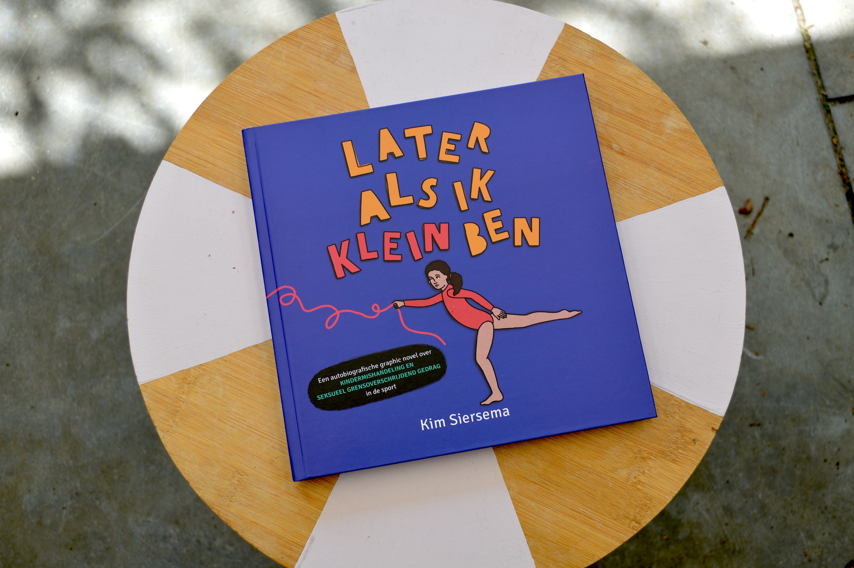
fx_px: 1031
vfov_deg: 30.8
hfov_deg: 45.0
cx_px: 427
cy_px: 284
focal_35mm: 44
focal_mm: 29
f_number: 5.6
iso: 140
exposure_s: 1/125
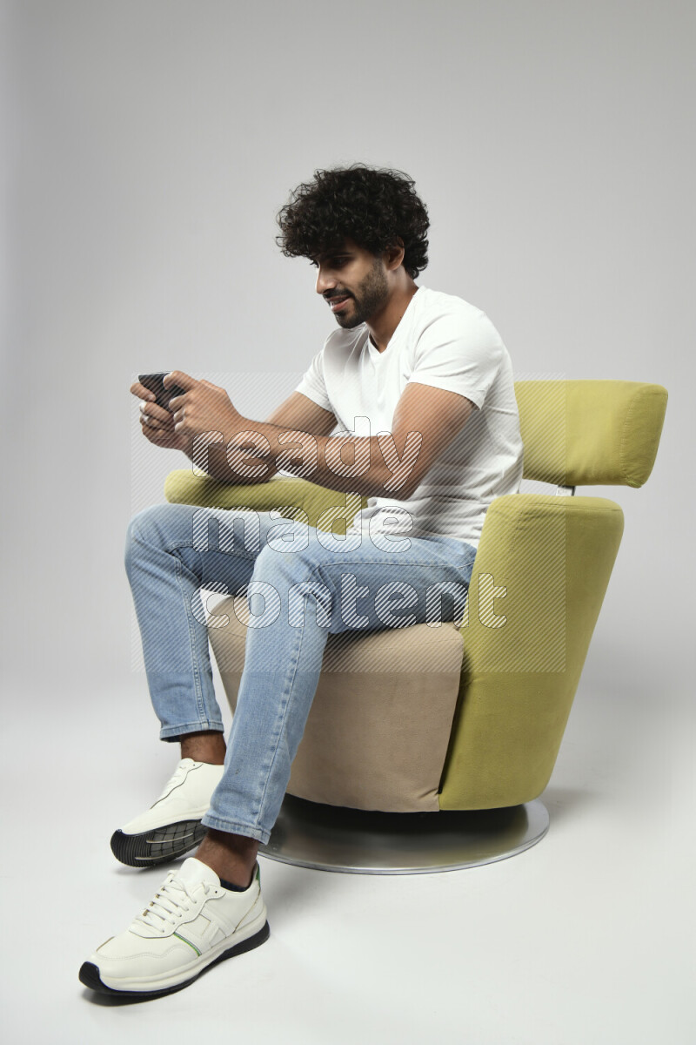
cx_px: 348
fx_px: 1160
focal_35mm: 40
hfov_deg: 33.4
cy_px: 522
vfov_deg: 48.5
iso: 400
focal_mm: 40
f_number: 5.6
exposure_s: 1/125
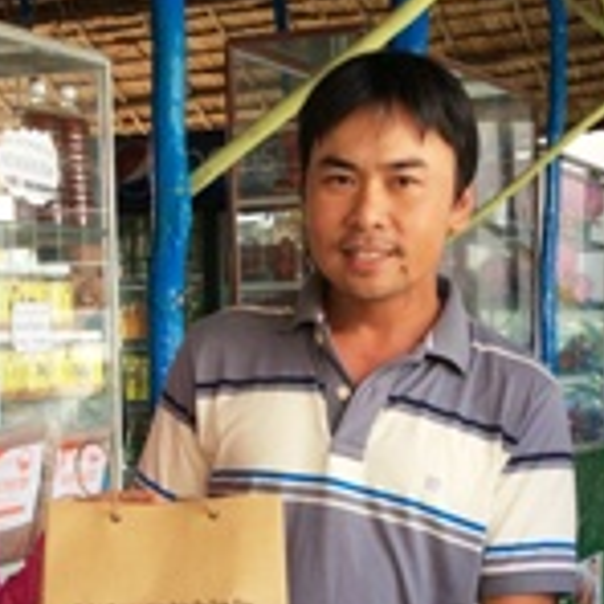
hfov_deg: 19.7
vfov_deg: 19.3
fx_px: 1737
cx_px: 273
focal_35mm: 88
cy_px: 569
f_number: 2.4
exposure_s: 1/120
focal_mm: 3.3
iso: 50
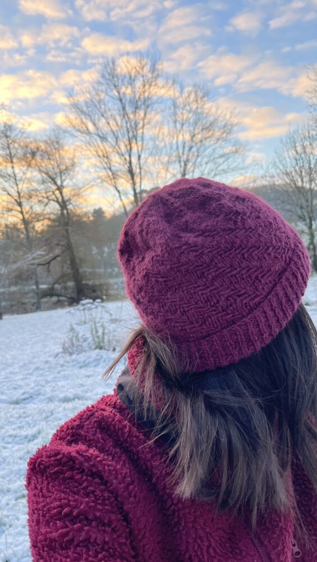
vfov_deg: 66.0
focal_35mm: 29
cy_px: 275
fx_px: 433
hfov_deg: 40.2
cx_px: 144
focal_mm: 5.1
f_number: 1.6
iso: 50
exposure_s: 1/164
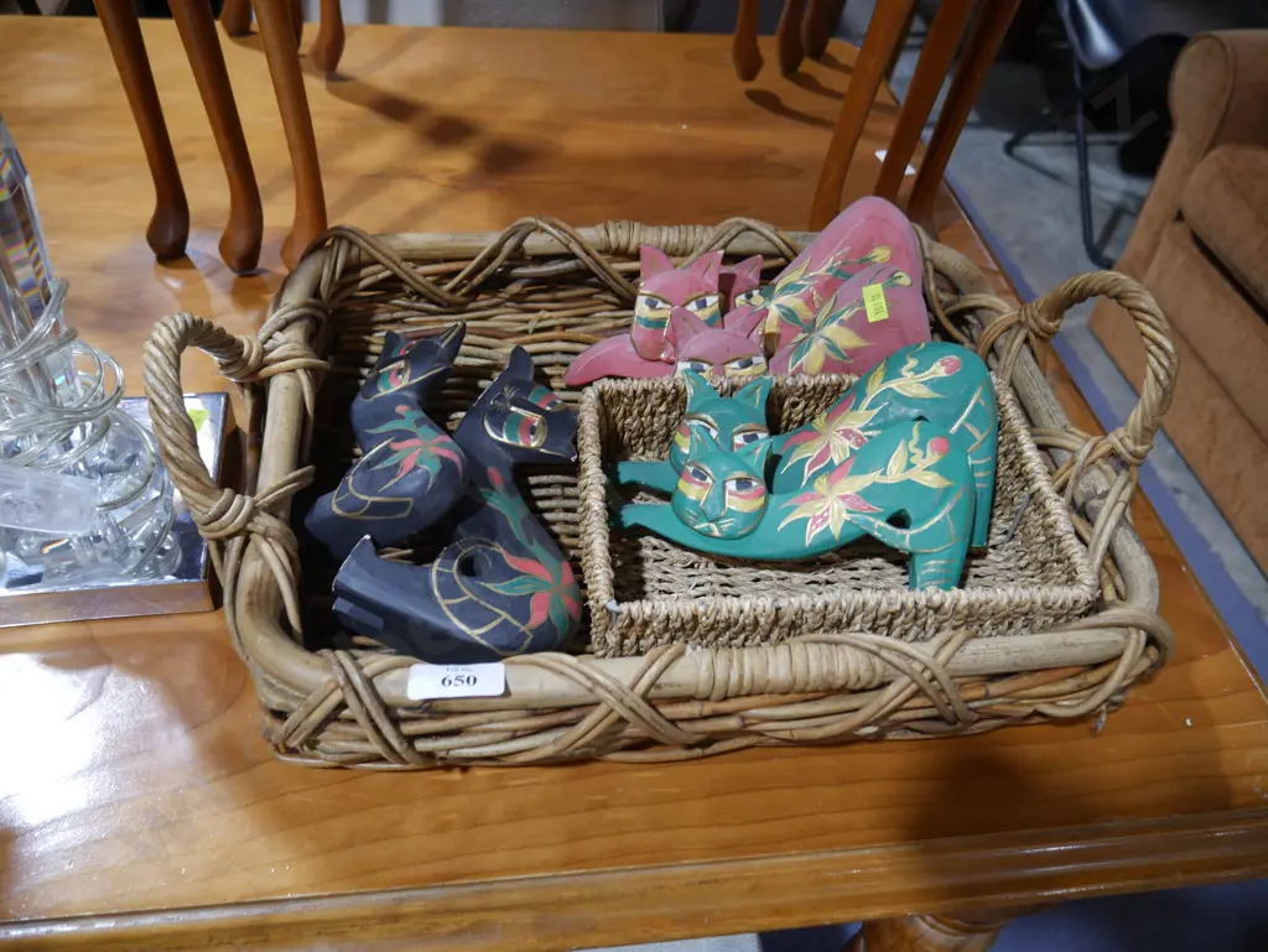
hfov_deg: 63.4
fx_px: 1026
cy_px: 476
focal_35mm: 28
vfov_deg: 49.8
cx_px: 634
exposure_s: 1/60
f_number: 3.5
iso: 320
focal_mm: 14
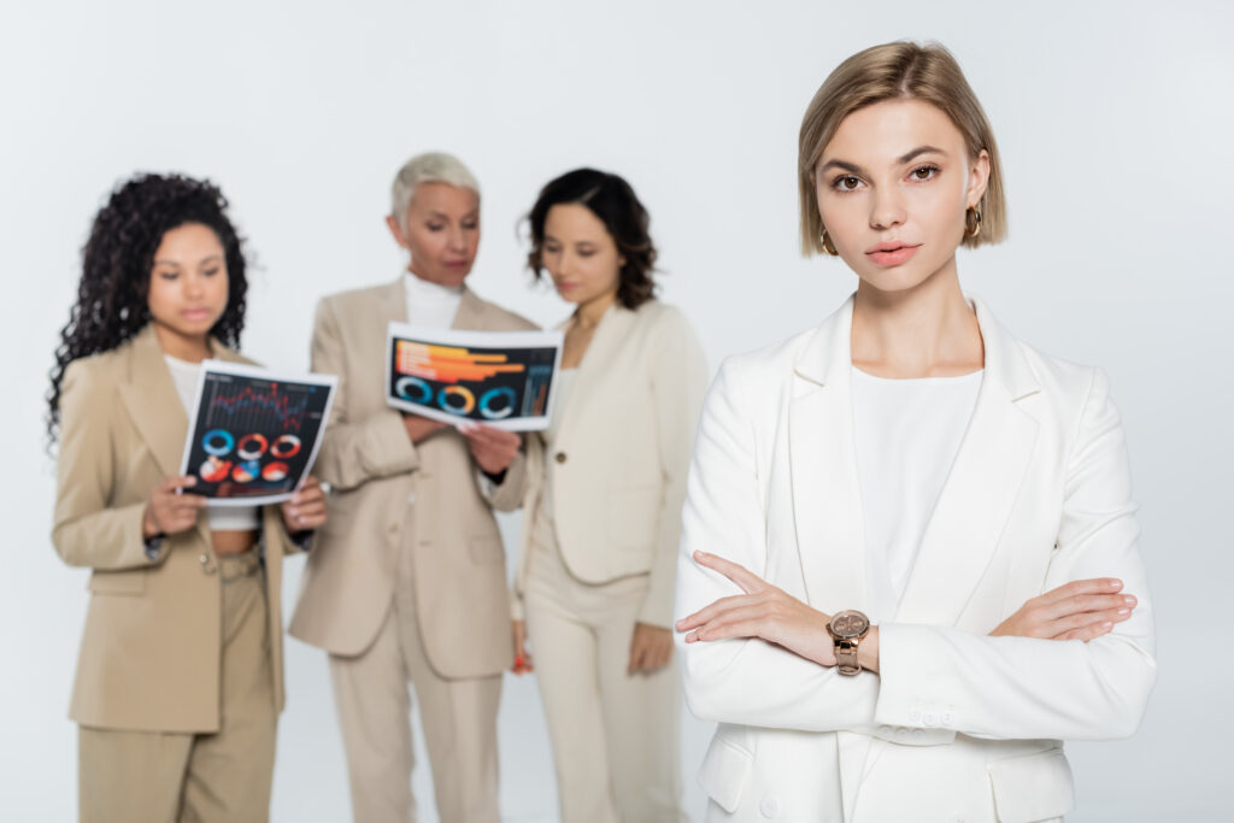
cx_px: 617
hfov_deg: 39.6
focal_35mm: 50
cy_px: 412
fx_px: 1714
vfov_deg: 27.0
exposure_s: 1/200
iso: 100
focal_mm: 50
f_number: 4
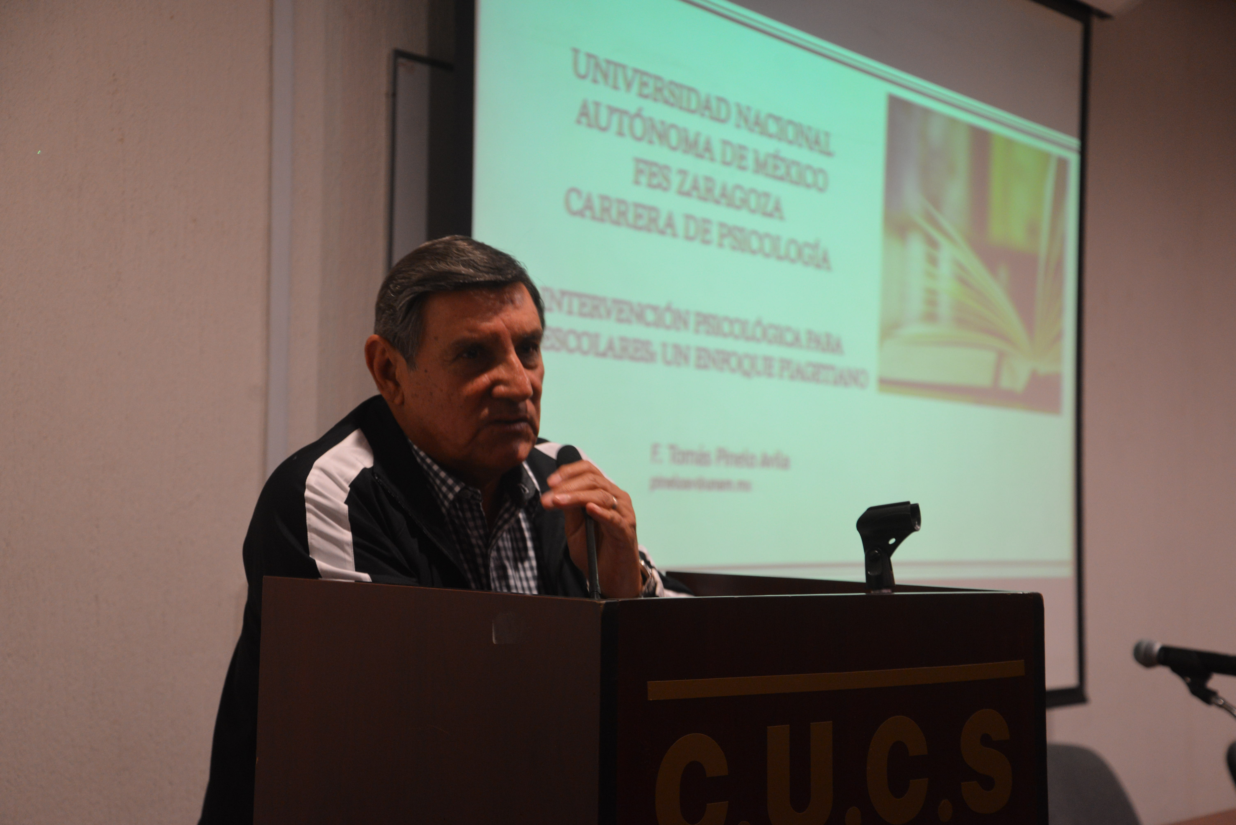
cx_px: 618
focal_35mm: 55
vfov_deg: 24.6
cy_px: 412
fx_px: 1889
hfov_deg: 36.2
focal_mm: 55
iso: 1600
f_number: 4.2
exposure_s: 1/20
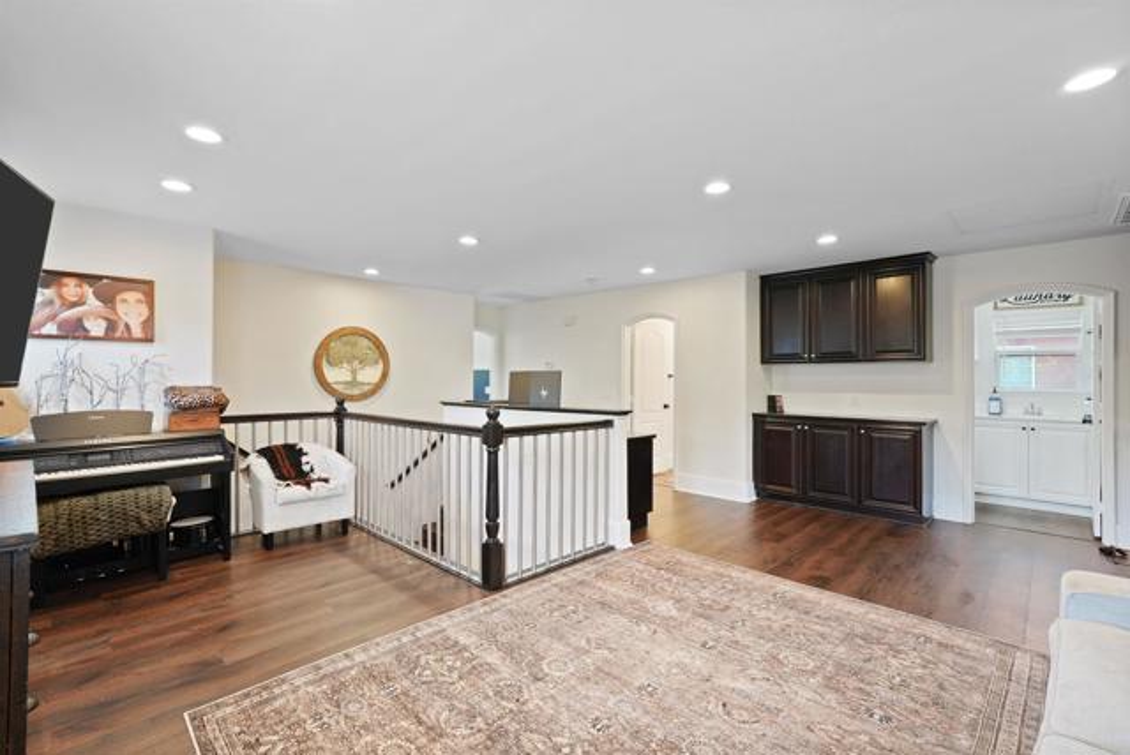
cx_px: 565
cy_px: 378
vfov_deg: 73.9
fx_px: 503
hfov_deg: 96.7
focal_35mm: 16
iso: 1250
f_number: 5
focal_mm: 16
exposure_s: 1/15
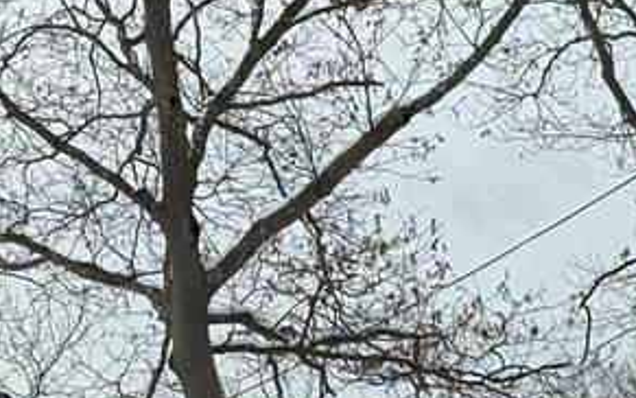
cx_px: 522
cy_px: 883
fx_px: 3883
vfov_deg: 5.7
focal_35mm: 224
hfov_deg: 9.3
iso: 64
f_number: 1.78
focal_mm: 6.76
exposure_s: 1/4878
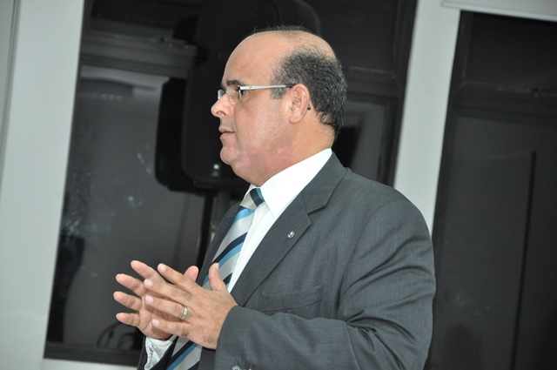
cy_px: 185
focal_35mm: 135
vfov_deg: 10.1
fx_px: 2086
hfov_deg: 15.2
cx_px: 278
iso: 800
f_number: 5.6
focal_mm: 90
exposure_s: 1/60
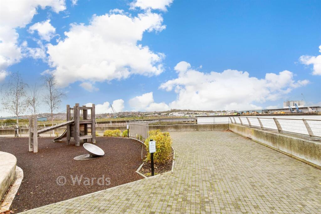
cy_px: 107
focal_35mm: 15
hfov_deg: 100.4
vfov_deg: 77.3
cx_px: 160
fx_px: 134
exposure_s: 1/160
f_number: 8
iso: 400
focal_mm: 10
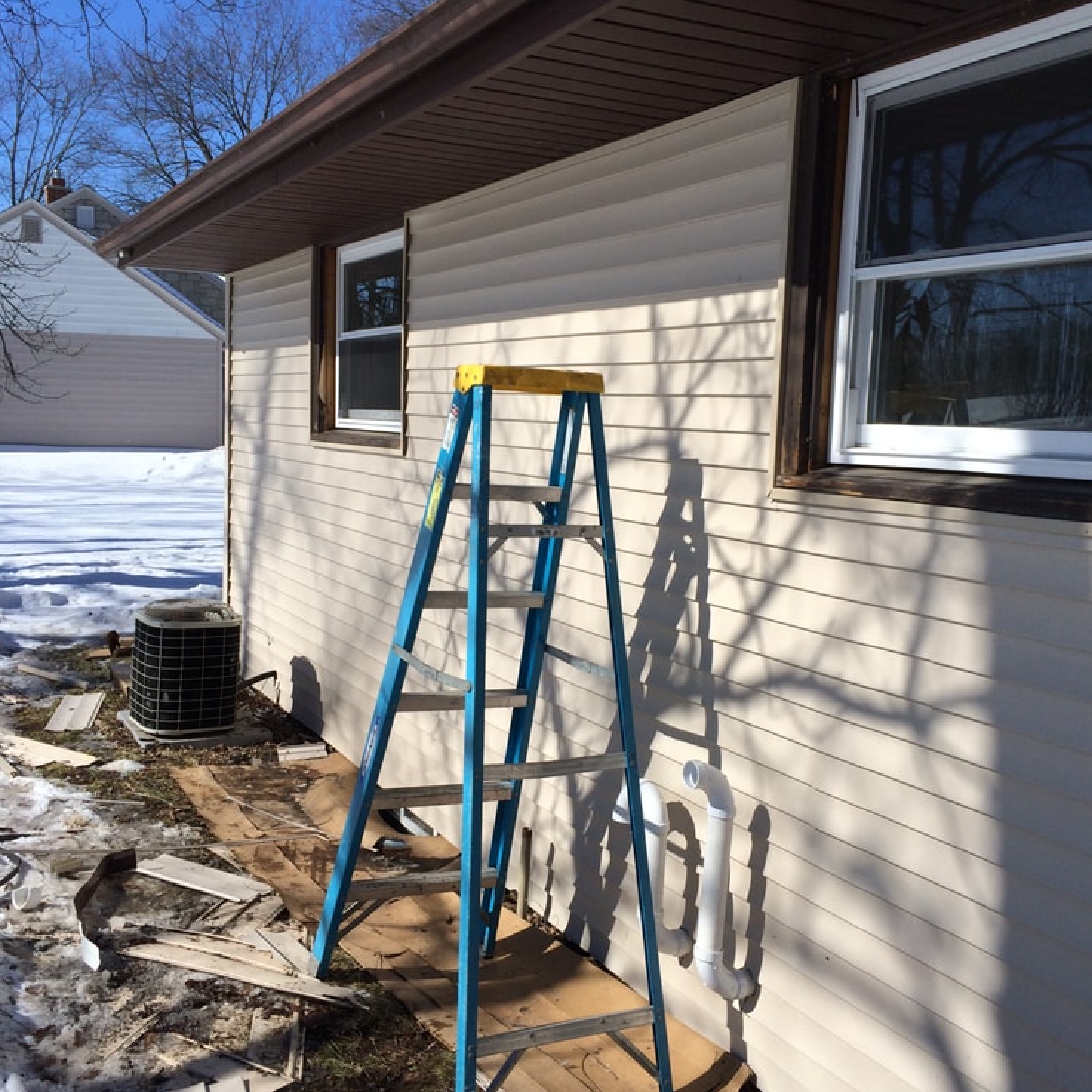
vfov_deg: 46.0
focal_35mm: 36
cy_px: 550
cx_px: 551
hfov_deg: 46.0
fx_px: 1285
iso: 40
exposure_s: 1/3731
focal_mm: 4.12
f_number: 2.2
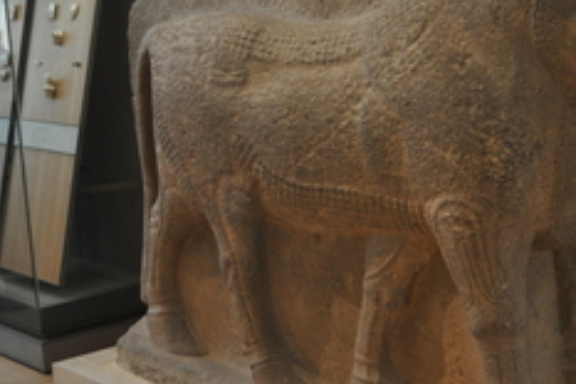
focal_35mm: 68
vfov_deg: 20.0
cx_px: 447
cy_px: 196
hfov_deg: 29.1
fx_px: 1087
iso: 800
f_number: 3.8
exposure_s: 1/50
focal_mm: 24
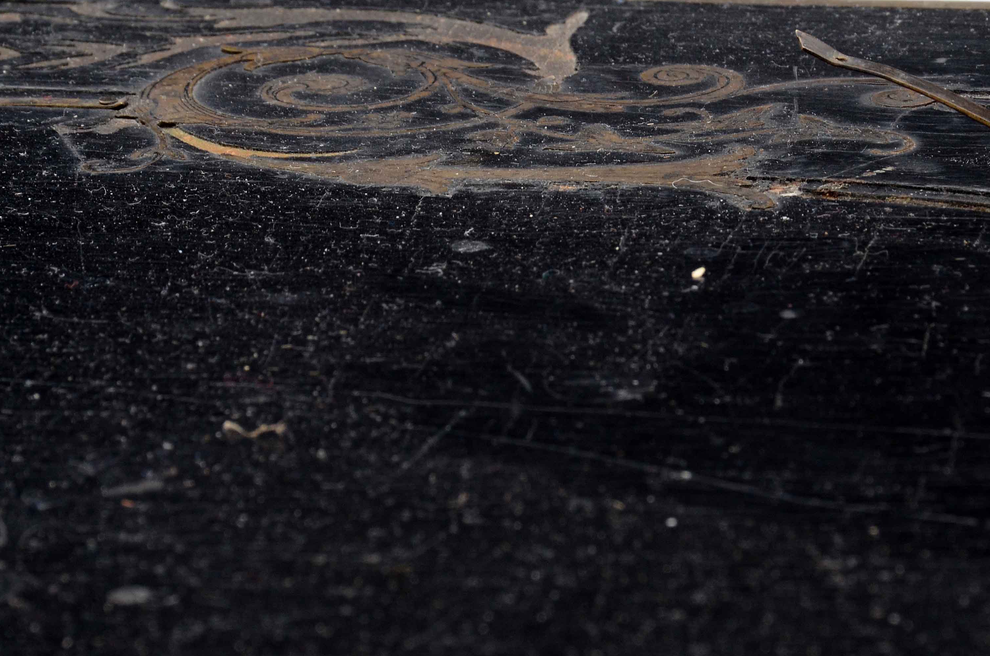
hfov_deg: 6.0
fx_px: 9468
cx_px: 643
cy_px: 276
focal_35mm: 345
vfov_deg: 4.0
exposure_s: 1/80
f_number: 16
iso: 400
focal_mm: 140
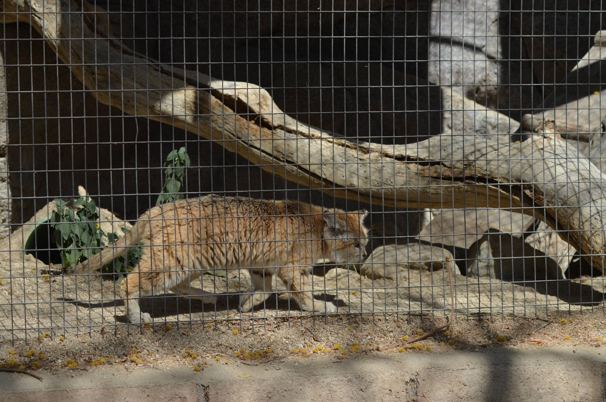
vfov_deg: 13.0
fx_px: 1764
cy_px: 201
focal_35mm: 105
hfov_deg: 19.5
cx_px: 303
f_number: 6.3
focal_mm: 70
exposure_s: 1/640
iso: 200
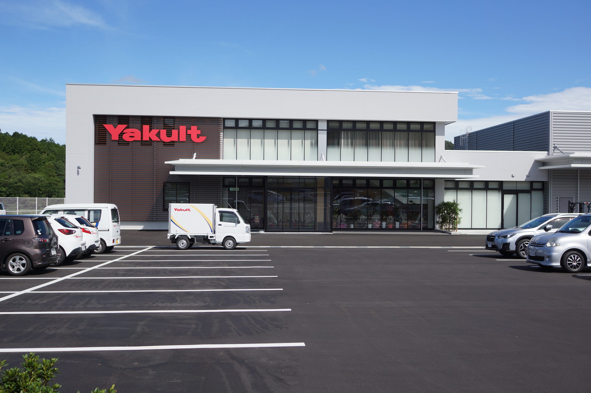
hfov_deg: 53.2
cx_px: 296
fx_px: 590
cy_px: 196
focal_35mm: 36
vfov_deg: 36.8
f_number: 4
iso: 100
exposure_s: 1/1250
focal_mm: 24
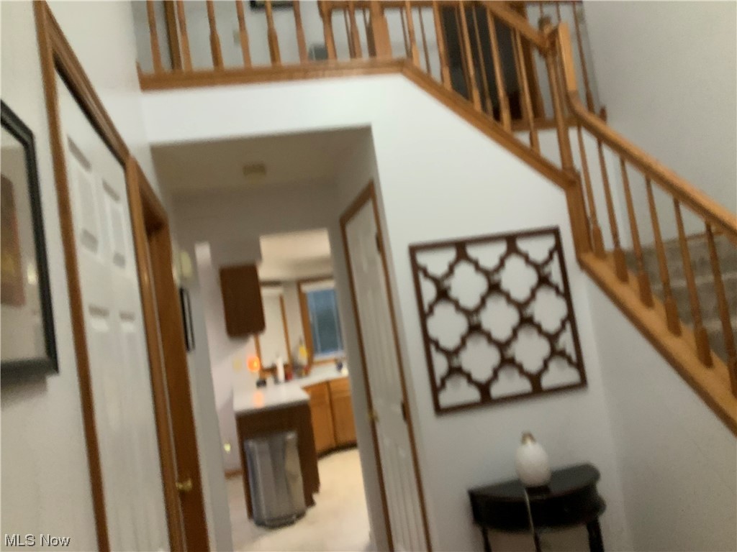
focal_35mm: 29
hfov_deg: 61.7
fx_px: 617
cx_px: 368
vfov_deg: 48.2
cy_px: 276
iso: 200
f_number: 1.8
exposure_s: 1/60
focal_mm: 3
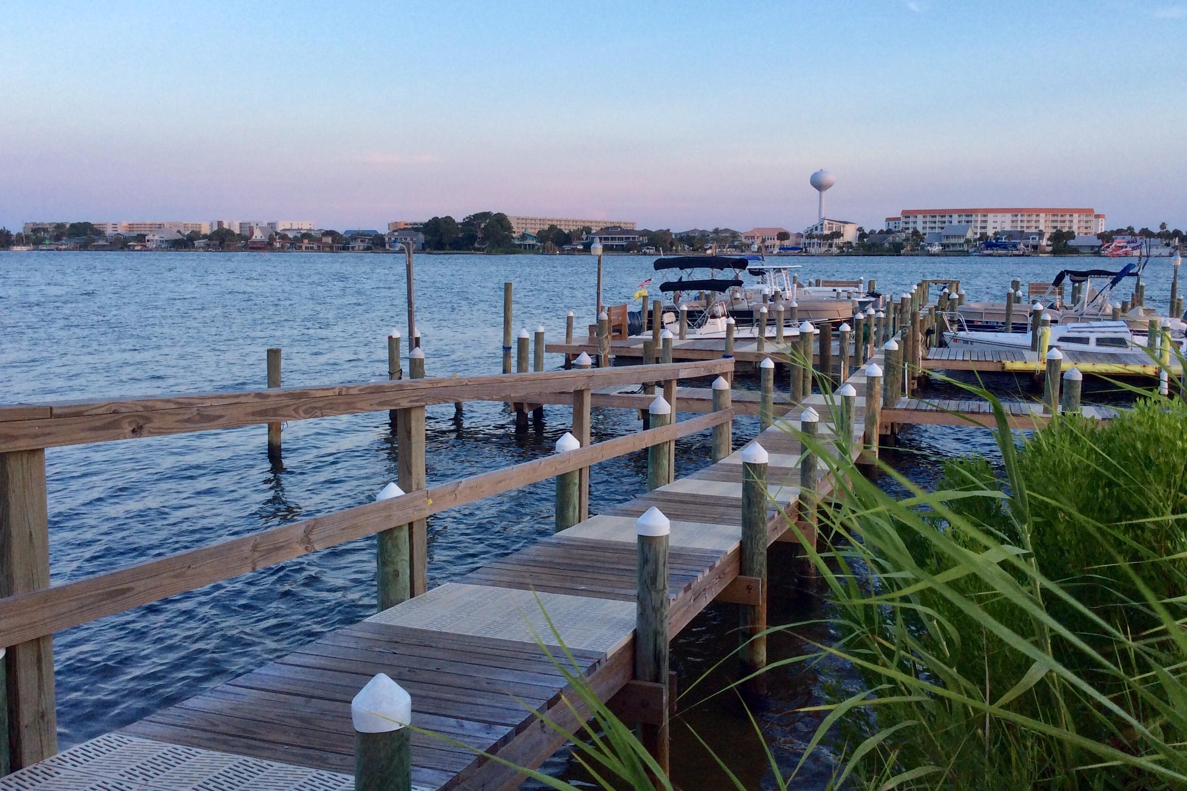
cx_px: 593
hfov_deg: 55.8
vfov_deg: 38.9
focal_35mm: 34
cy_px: 366
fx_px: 1121
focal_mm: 3.3
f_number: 2.4
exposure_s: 1/149
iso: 32
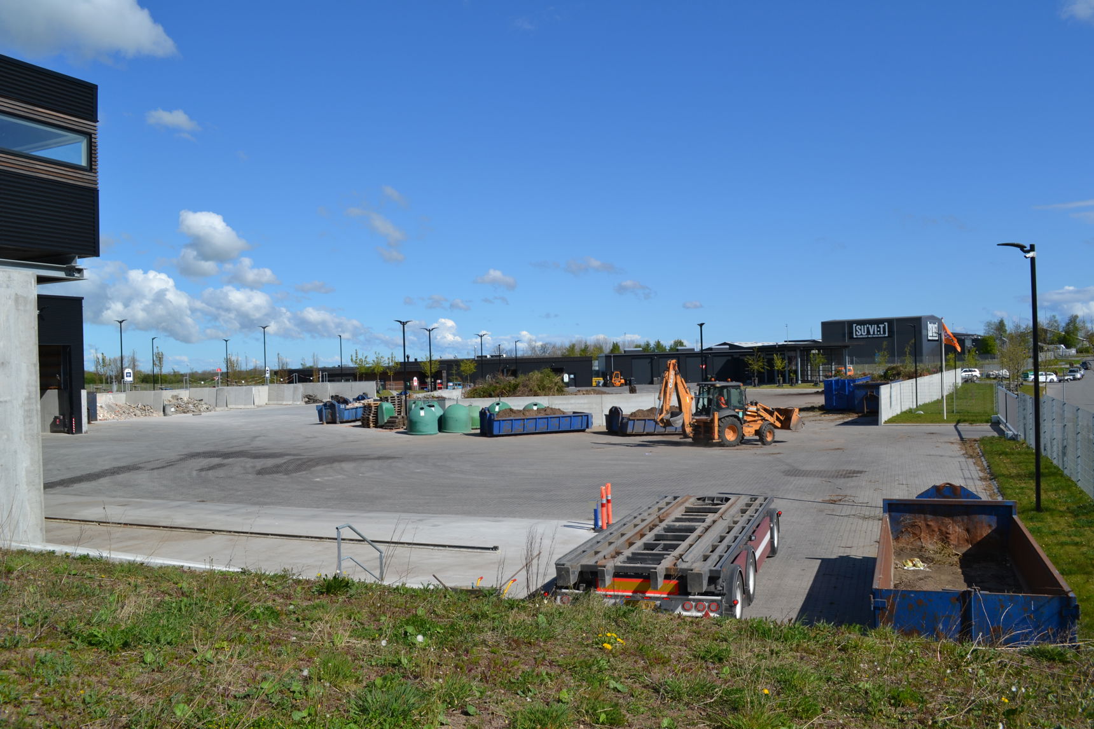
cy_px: 364
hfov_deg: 67.4
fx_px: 820
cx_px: 547
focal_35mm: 27
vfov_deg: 47.9
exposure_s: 1/320
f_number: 9
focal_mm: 18
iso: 100
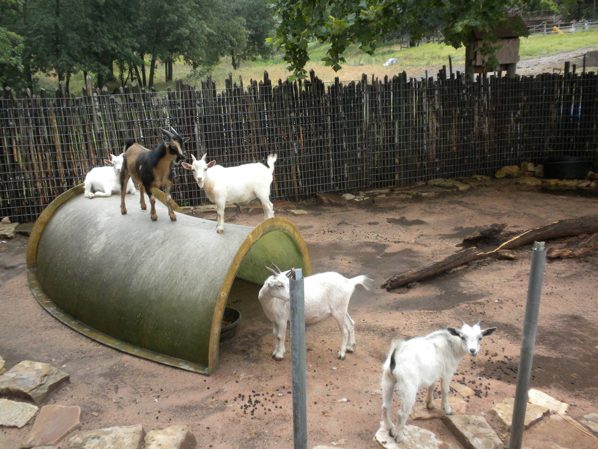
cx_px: 299
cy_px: 224
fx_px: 639
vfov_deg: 38.7
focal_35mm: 37
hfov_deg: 50.1
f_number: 3.5
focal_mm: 6.6
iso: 150
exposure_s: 1/453
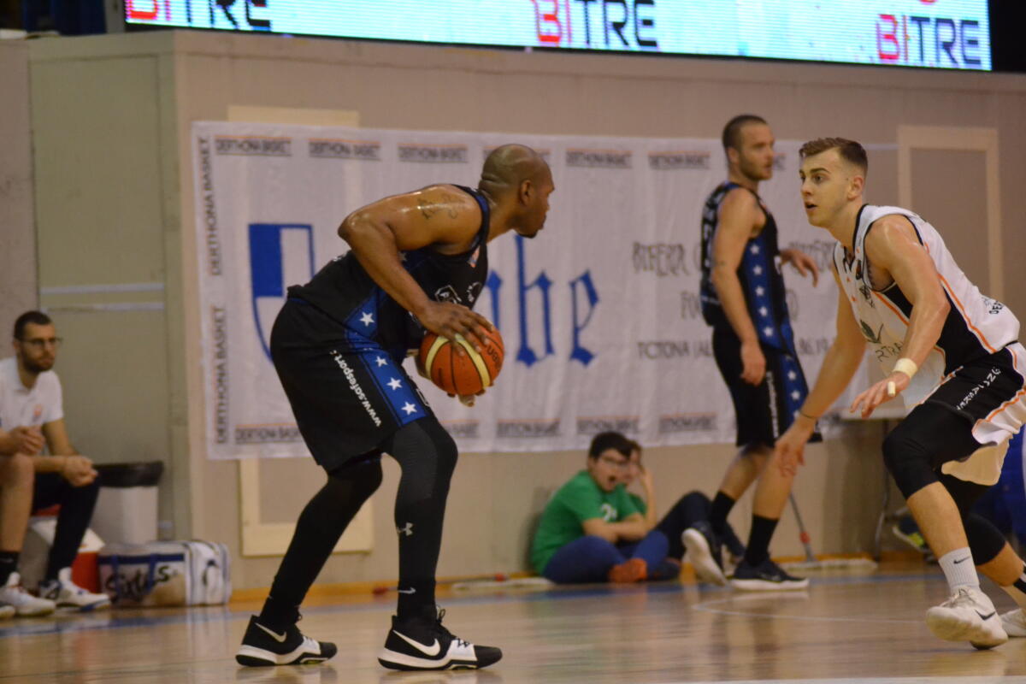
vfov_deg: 5.4
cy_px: 342
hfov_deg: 8.1
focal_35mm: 255
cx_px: 513
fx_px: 7267
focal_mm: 170
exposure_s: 1/320
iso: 3200
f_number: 4.5
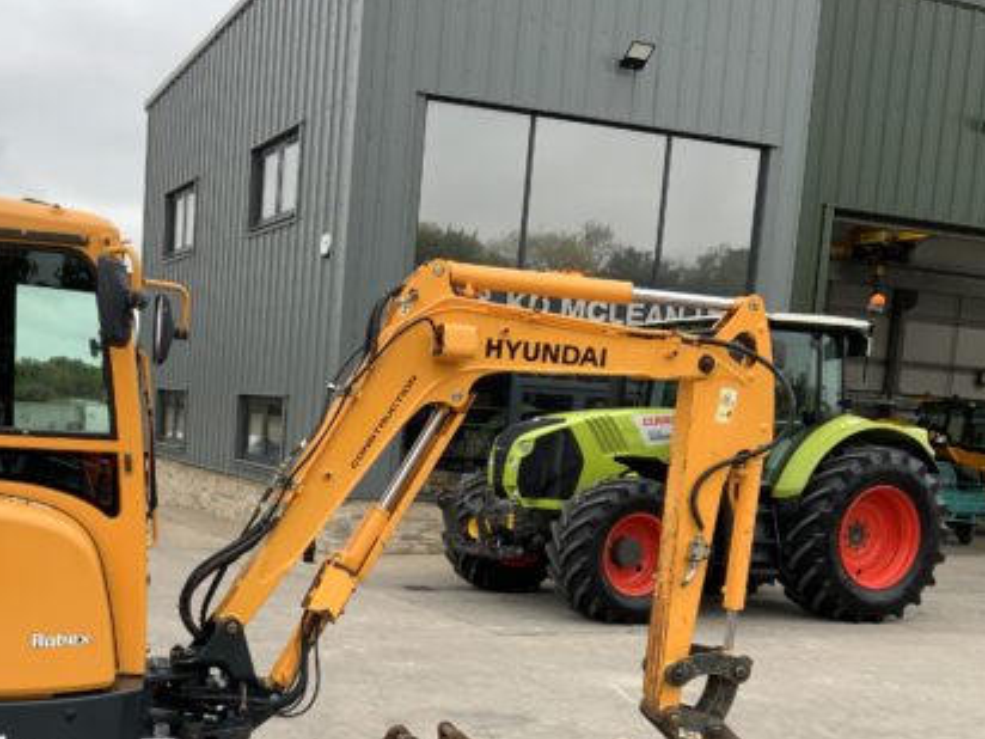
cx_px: 287
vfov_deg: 31.6
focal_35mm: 45
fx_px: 1280
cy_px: 548
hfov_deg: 41.2
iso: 16
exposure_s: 1/197
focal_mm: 3
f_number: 1.8
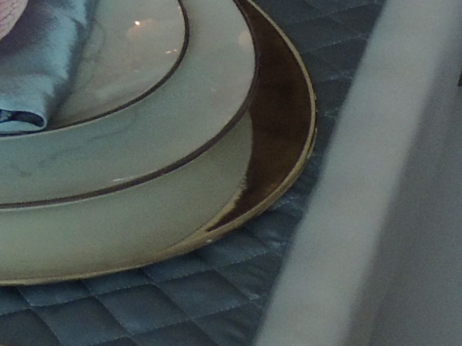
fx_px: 3057
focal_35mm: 229
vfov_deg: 6.2
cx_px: -742
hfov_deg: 7.9
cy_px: -516
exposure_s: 1/30
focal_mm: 7.6
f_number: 3.4
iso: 400
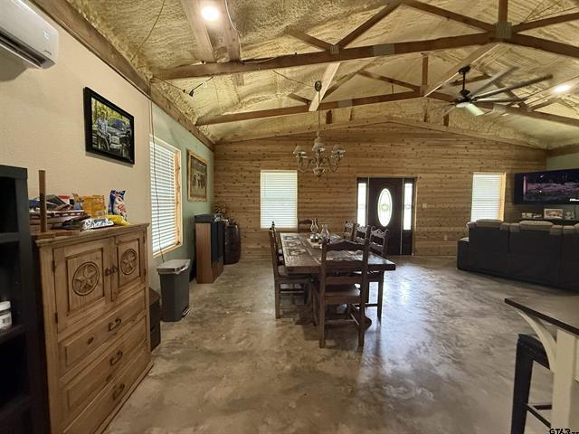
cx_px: 290
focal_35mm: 14
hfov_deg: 102.1
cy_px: 217
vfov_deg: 85.7
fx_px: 234
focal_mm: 2.22
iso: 640
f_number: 2.2
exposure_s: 1/60
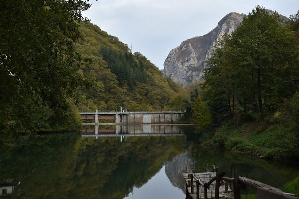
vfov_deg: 33.0
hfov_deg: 47.9
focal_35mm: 40
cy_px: 100
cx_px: 150
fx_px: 336
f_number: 5.6
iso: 100
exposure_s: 1/100
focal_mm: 27
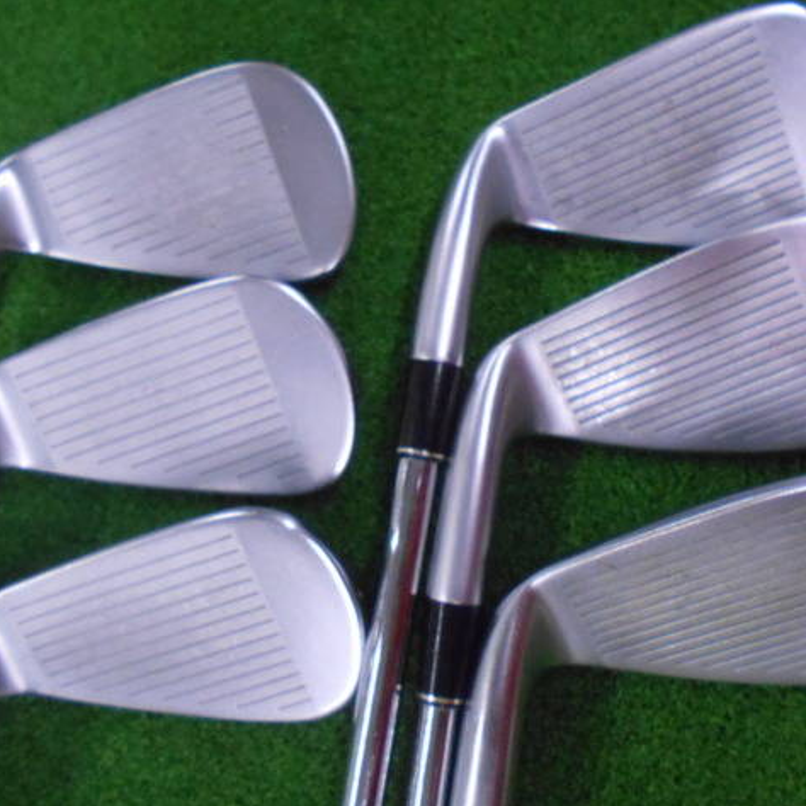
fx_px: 817
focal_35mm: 31
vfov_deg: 52.5
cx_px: 454
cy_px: 405
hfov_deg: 52.4
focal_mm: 4.6
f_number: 3.2
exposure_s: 1/160
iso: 800
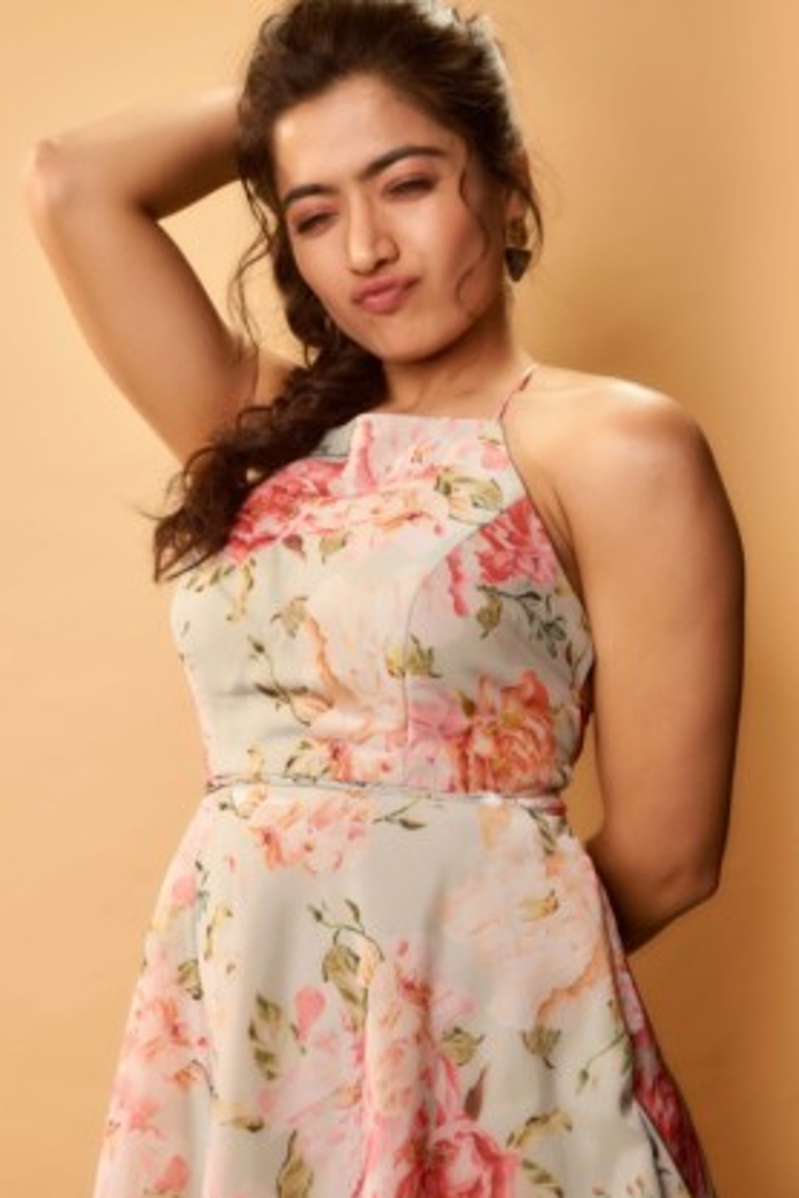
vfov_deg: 36.8
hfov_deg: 25.0
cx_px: 335
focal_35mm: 54
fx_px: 1798
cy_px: 488
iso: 1250
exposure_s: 1/200
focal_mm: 45
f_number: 6.7
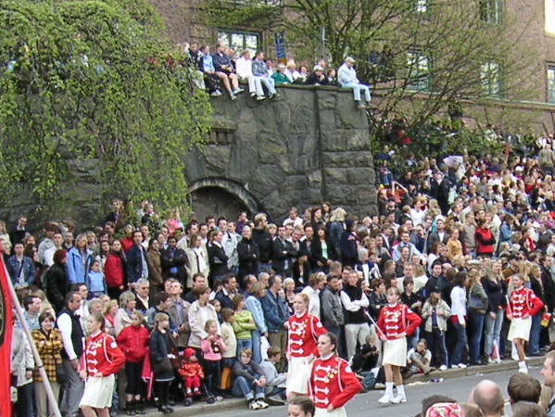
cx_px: 408
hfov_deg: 24.5
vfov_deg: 18.5
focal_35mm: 79
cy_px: 324
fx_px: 1267
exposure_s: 1/60
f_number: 2.8
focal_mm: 4.8
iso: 64
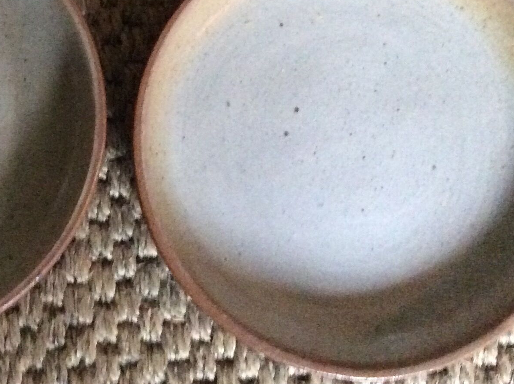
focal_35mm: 70
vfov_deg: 20.7
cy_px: 74
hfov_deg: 27.1
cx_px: 81
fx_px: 1038
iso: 500
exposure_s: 1/17
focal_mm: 3.3
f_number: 2.4
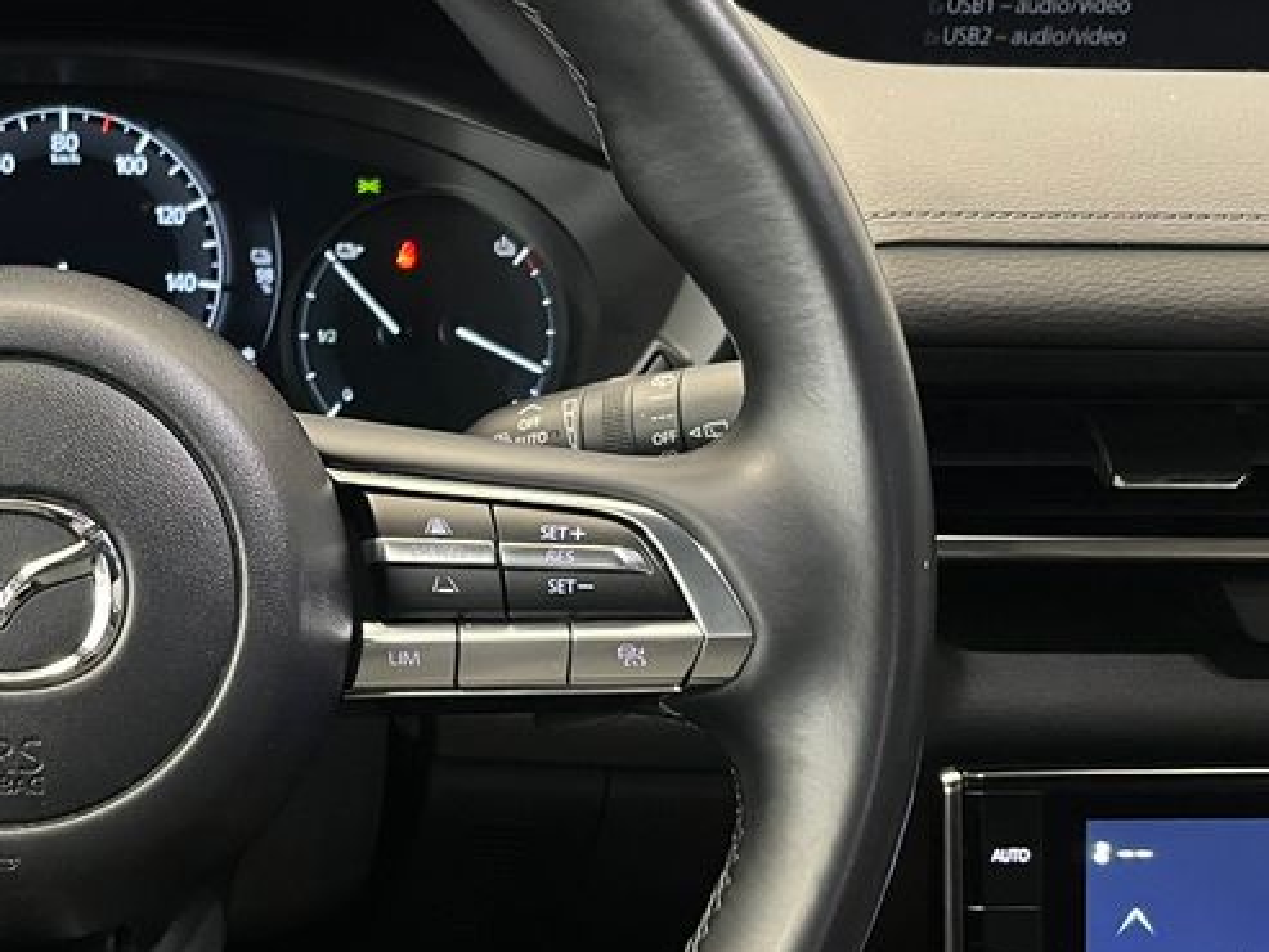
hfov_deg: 34.3
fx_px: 1980
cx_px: 227
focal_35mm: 54
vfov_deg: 27.0
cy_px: 592
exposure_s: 1/33
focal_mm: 5.1
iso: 640
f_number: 1.6
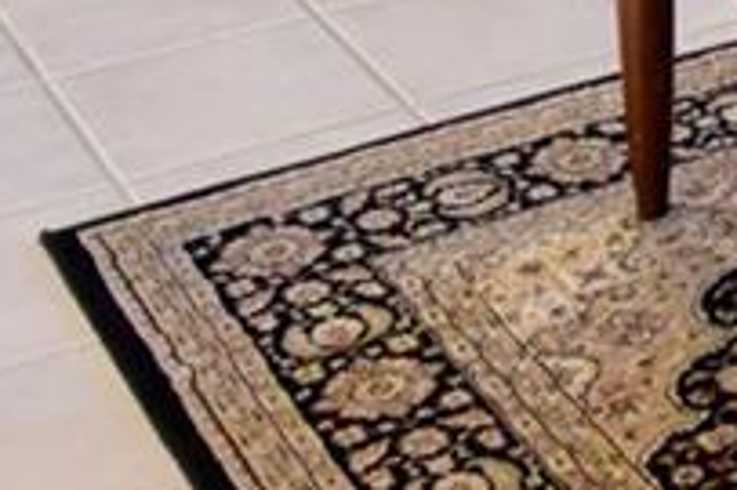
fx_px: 2782
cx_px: 1122
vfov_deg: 9.0
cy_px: -719
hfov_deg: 14.1
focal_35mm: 136
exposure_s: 1/60
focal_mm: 10
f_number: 3.5
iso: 1100
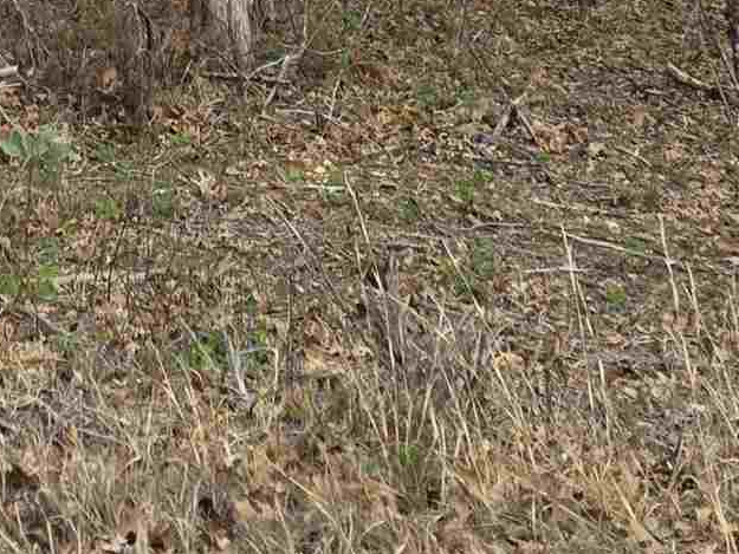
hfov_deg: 16.8
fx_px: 2413
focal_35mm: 113
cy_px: -745
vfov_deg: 11.1
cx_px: -93
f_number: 1.7
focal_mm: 6.3
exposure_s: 1/359
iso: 32
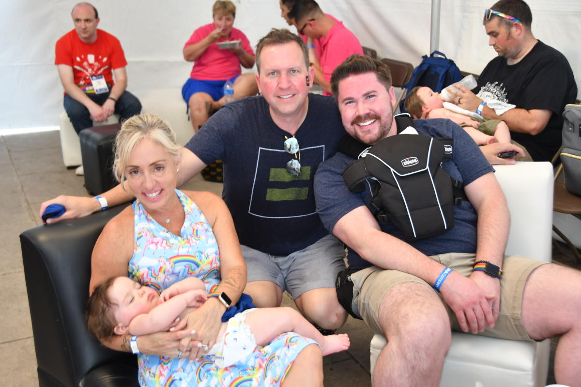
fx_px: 775
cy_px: 194
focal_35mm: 48
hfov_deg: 41.1
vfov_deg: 28.1
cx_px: 290
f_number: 4.2
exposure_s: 1/10
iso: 400
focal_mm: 32
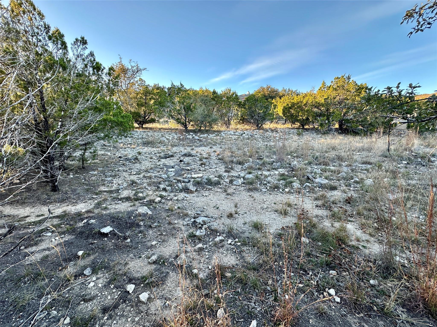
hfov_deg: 102.1
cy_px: 164
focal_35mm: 14
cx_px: 218
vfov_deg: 85.7
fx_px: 177
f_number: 2.2
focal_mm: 2.22
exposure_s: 1/118
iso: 40
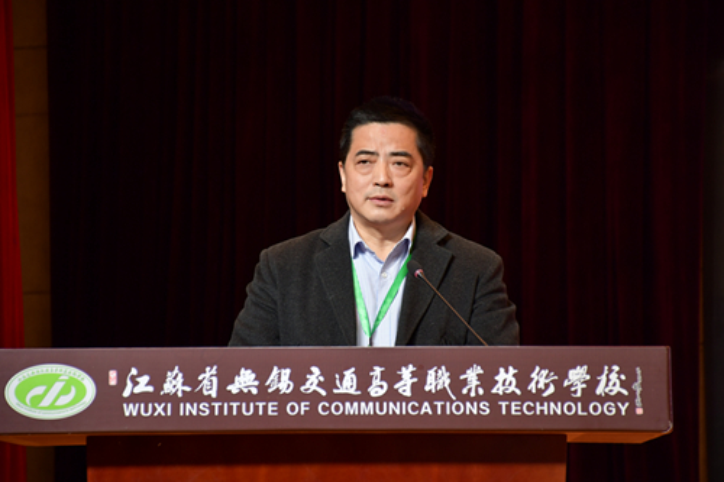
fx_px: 3016
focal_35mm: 150
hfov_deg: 13.7
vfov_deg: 9.1
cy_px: 241
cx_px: 362
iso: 400
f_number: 5.6
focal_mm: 100
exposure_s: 1/250
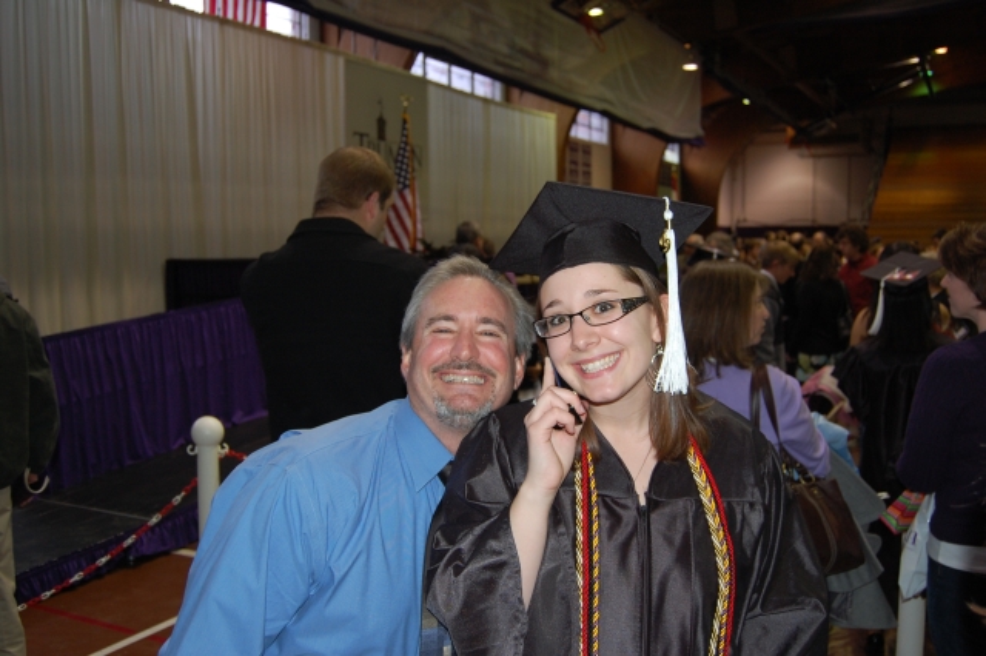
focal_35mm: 34
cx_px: 493
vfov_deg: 38.3
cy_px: 328
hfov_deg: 55.1
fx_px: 944
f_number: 3.8
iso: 400
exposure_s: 1/60
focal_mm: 23
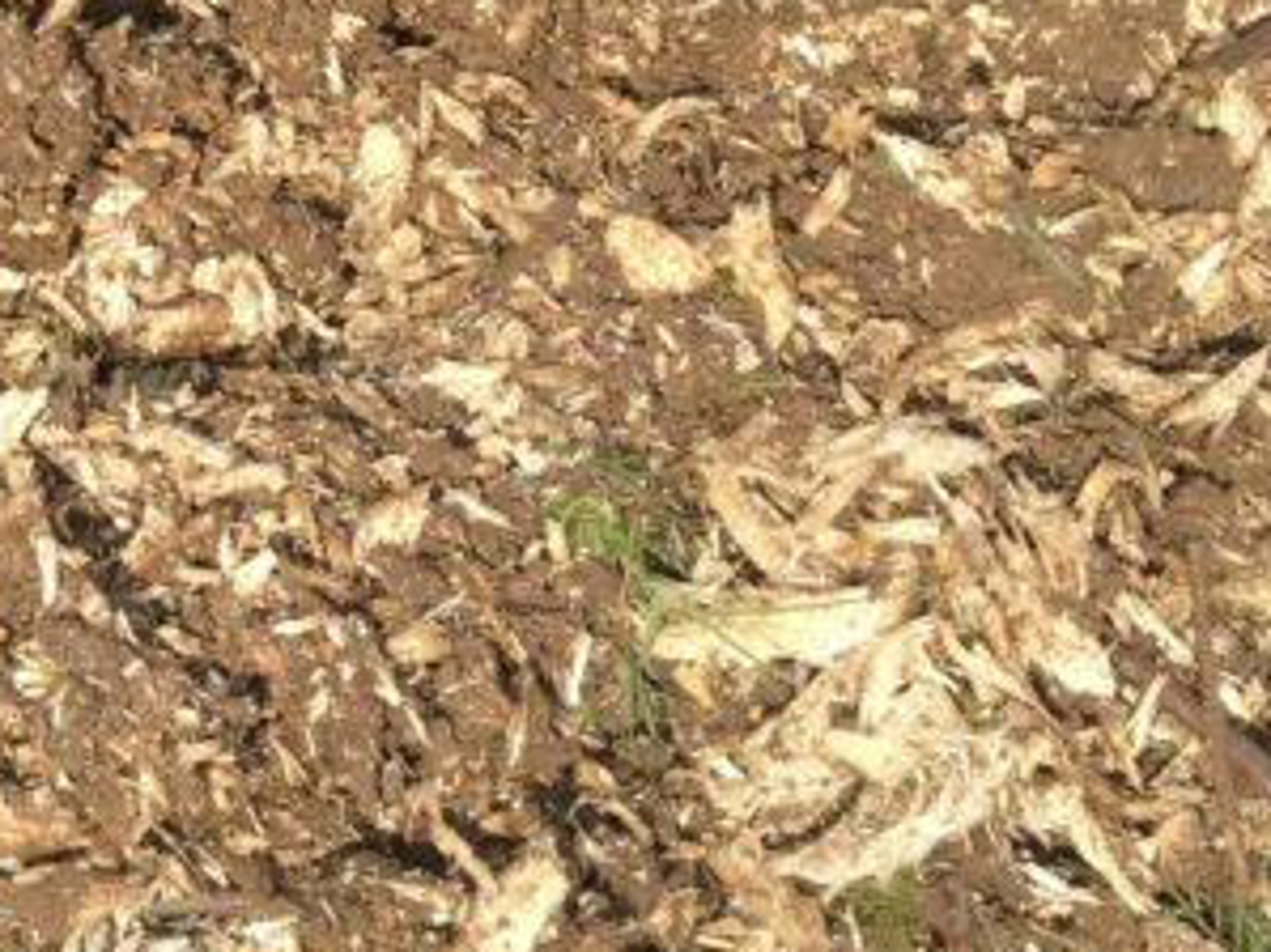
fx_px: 3560
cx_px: -306
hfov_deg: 19.0
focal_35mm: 97
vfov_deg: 14.1
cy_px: -552
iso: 32
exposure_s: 1/1364
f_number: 2.2
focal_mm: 4.15
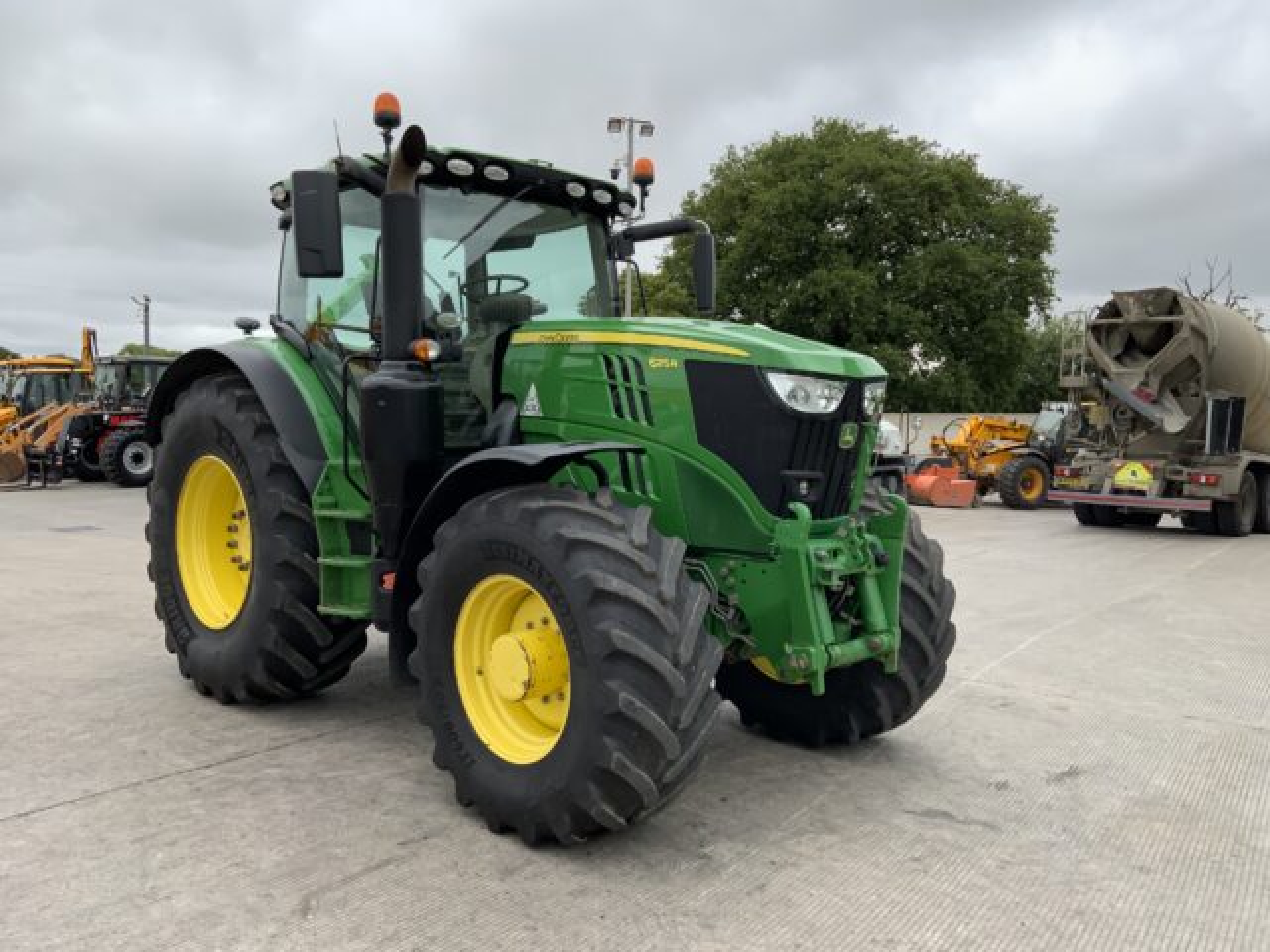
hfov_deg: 61.7
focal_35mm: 29
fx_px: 1064
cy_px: 476
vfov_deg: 48.2
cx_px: 635
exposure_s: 1/770
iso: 16
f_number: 1.8
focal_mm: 3
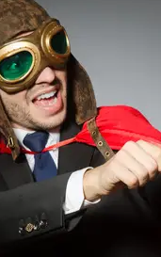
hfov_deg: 4.6
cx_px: 113
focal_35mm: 285
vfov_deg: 7.4
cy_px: 150
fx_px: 1998
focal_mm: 85
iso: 100
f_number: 6.3
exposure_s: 1/200
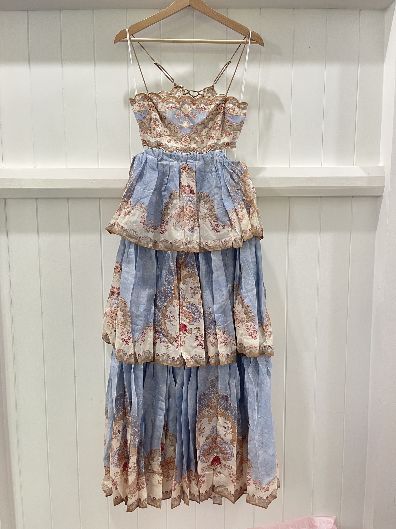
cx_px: 198
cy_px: 264
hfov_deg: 54.9
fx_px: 381
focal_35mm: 25
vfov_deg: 69.4
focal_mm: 5.1
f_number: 1.6
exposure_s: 1/50
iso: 160
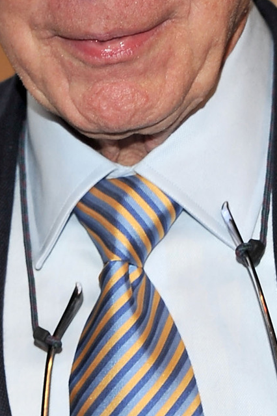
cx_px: 123
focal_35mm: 224
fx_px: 2588
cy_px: 185
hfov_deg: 6.1
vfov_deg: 9.2
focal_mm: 70
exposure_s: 1/250
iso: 250
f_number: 6.3
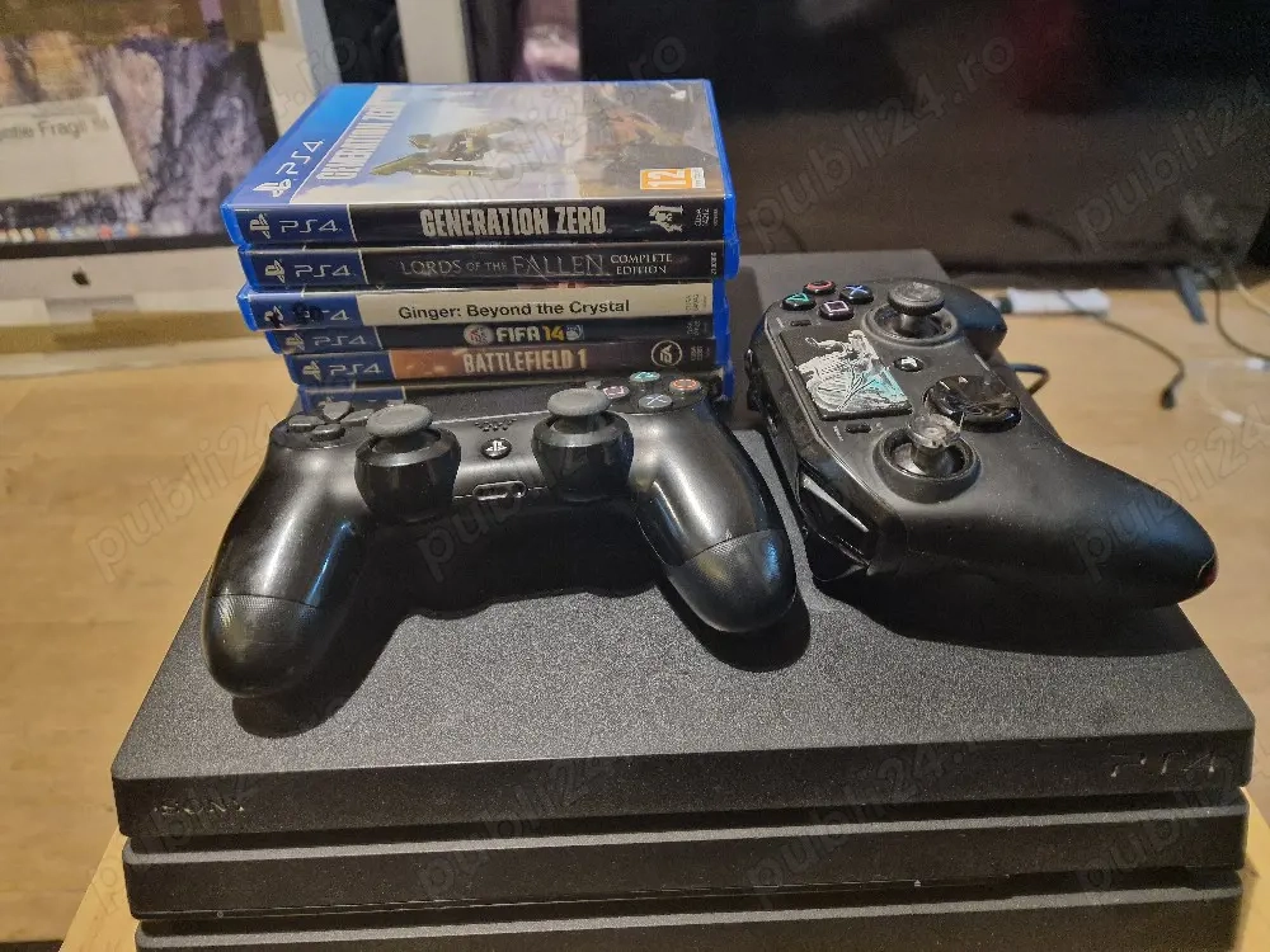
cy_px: 476
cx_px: 635
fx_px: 844
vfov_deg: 58.9
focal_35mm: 23
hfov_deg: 73.9
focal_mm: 6.4
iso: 500
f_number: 1.8
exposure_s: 1/30
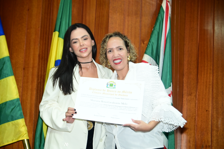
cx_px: 112
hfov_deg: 28.8
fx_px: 436
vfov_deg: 19.5
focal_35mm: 70
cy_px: 74
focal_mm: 70
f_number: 4.5
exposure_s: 1/125
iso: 2000
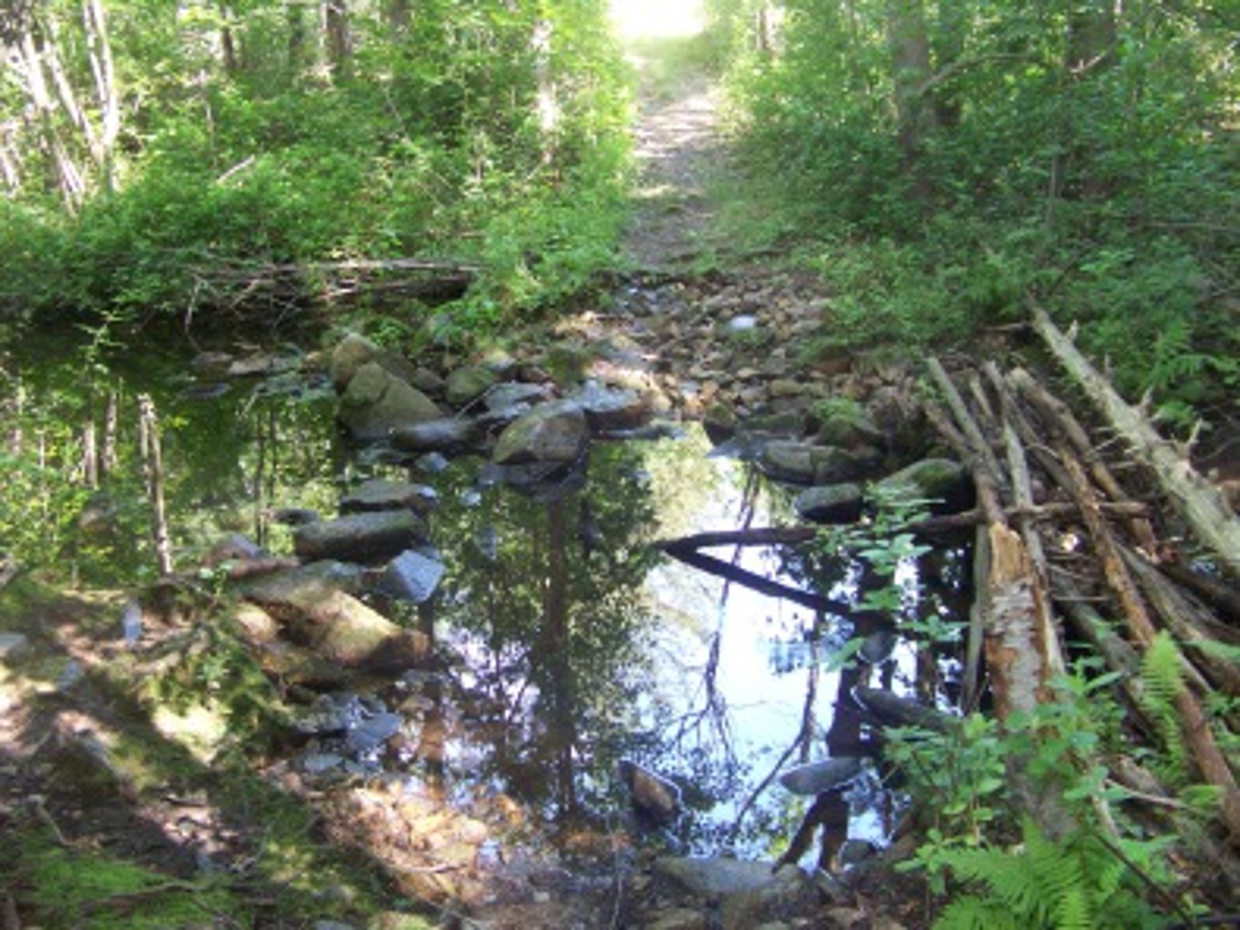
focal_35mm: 36
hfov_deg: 51.4
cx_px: 620
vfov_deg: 39.6
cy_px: 465
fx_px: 1289
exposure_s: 1/30
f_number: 2.8
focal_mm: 5.85
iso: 176
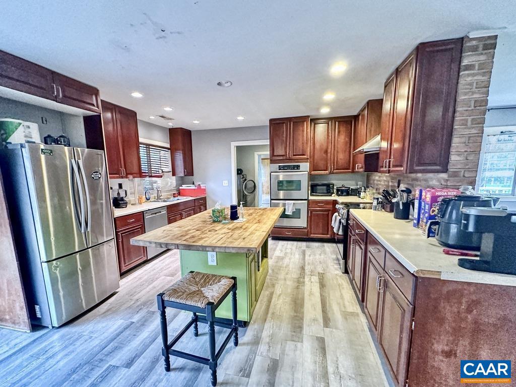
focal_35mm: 14
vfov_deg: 85.7
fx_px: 209
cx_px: 258
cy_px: 194
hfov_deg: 102.1
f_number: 2.2
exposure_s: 1/60
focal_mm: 2.22
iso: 500
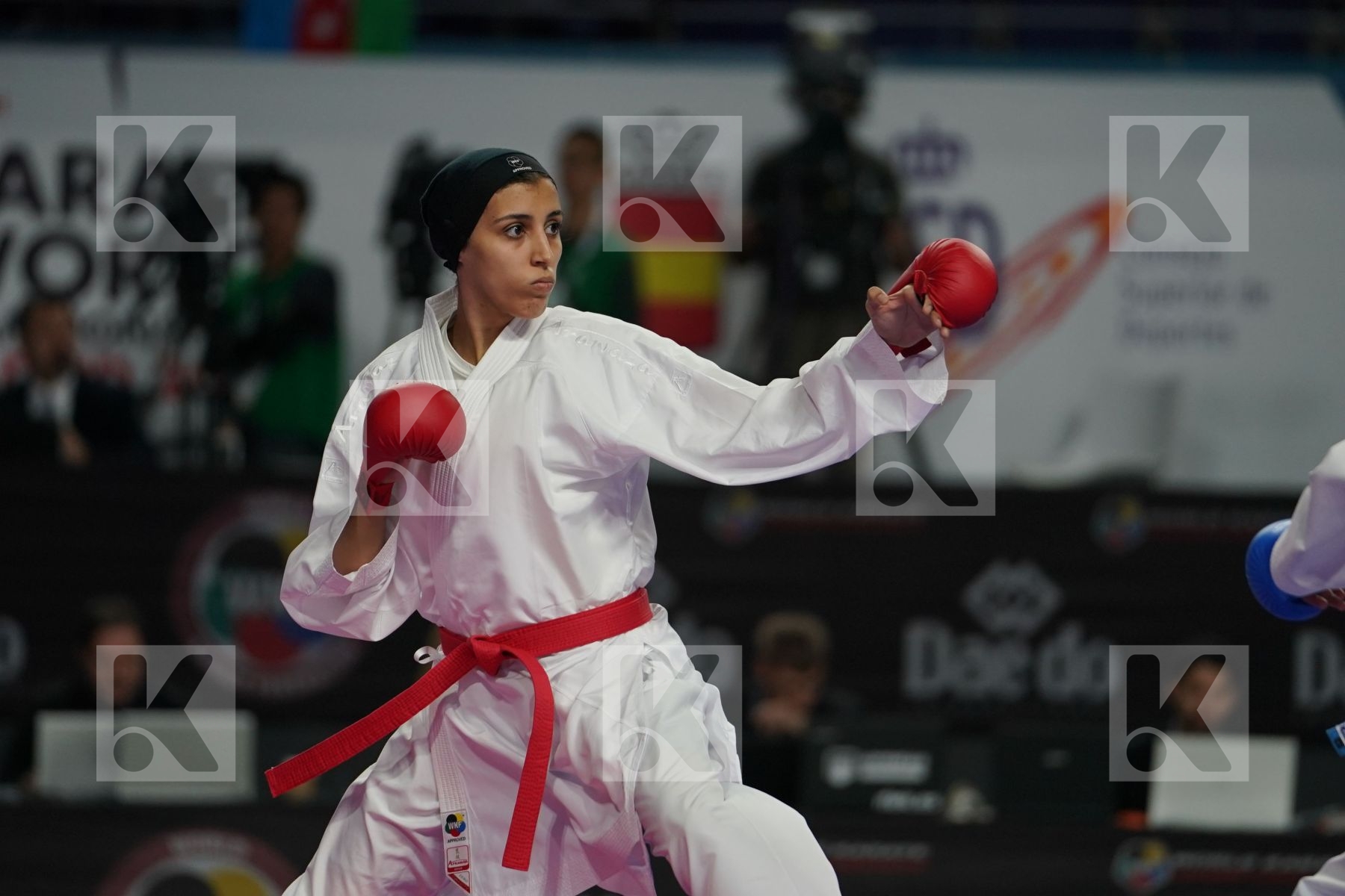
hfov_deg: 6.9
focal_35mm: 300
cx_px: 672
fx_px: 11207
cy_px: 448
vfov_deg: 4.6
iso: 1000
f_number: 2.8
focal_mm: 200
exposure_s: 1/1000
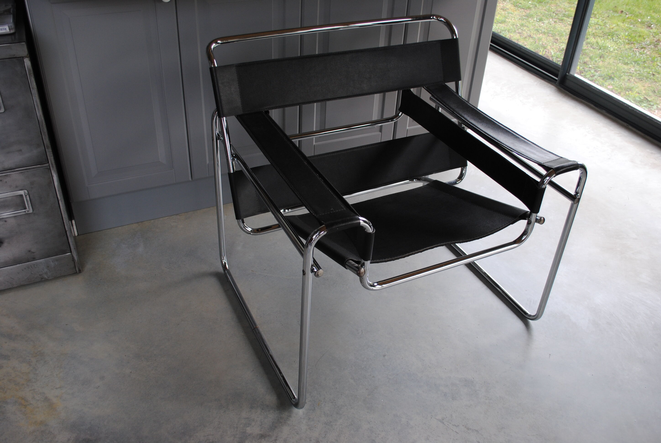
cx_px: 330
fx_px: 607
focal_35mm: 33
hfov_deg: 57.1
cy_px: 222
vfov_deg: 40.1
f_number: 5
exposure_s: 1/100
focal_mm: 22
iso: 200
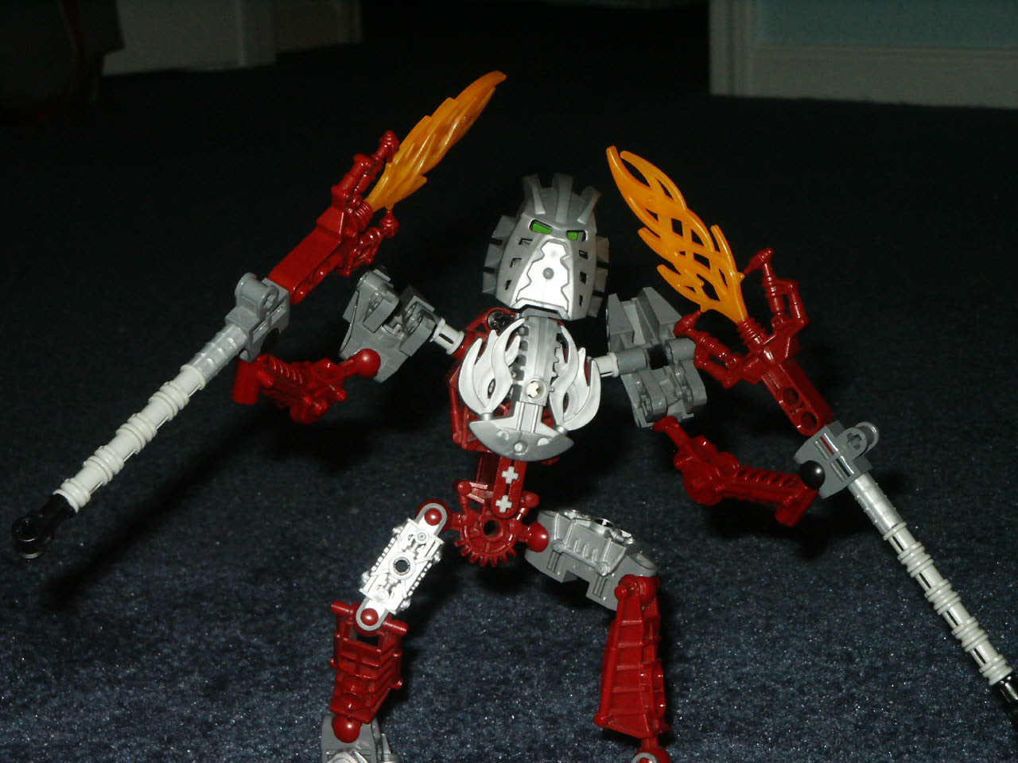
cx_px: 509
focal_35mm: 107
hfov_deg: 18.4
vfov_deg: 13.8
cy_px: 382
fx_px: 3147
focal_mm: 21.83
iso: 200
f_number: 8
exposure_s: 1/90
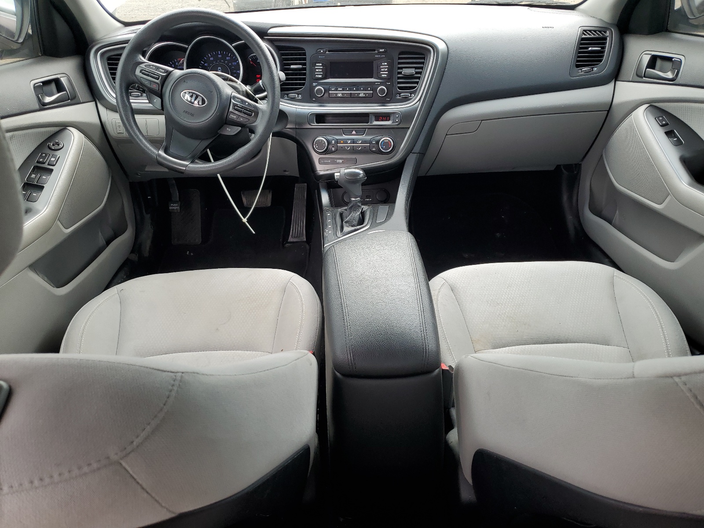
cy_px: 264
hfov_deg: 67.3
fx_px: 529
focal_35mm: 26
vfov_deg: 53.1
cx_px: 352
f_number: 1.5
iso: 50
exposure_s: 1/270
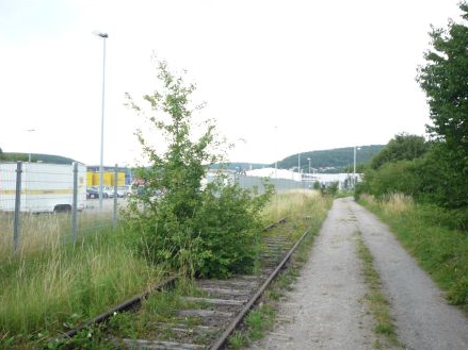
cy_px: 181
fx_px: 473
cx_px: 236
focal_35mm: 35
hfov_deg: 52.6
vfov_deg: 40.7
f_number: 3.3
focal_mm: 5.2
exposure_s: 1/80
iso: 100
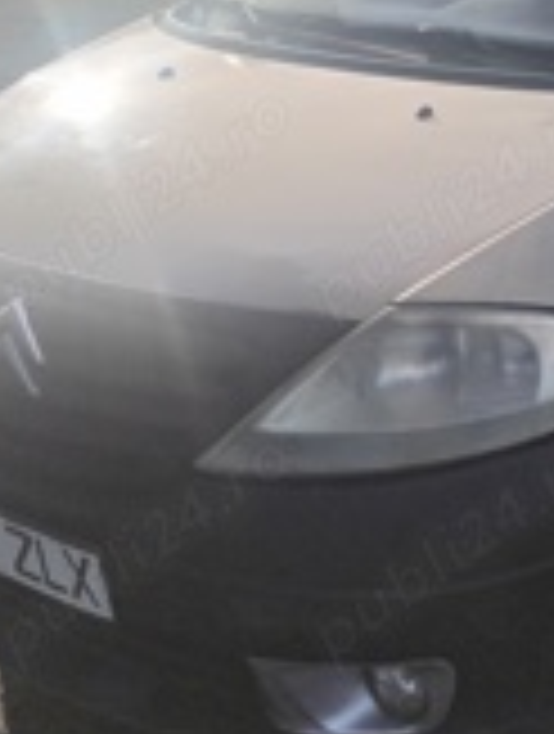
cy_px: 279
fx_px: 1509
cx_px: 617
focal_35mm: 71
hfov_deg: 19.8
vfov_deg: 27.3
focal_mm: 4.75
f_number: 1.8
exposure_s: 1/1697
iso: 100
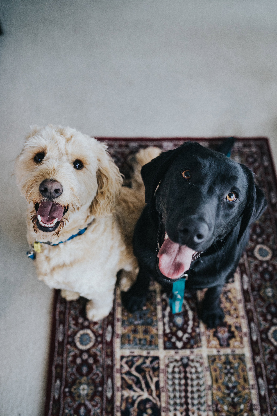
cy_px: 208
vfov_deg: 54.4
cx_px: 138
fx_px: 404
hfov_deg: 37.9
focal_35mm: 35
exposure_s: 1/125
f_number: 2.8
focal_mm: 35
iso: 1000
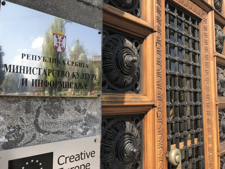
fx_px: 182
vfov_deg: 49.7
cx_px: 112
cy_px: 84
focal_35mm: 28
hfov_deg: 63.4
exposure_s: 1/1041
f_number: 1.8
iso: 20
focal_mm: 3.99
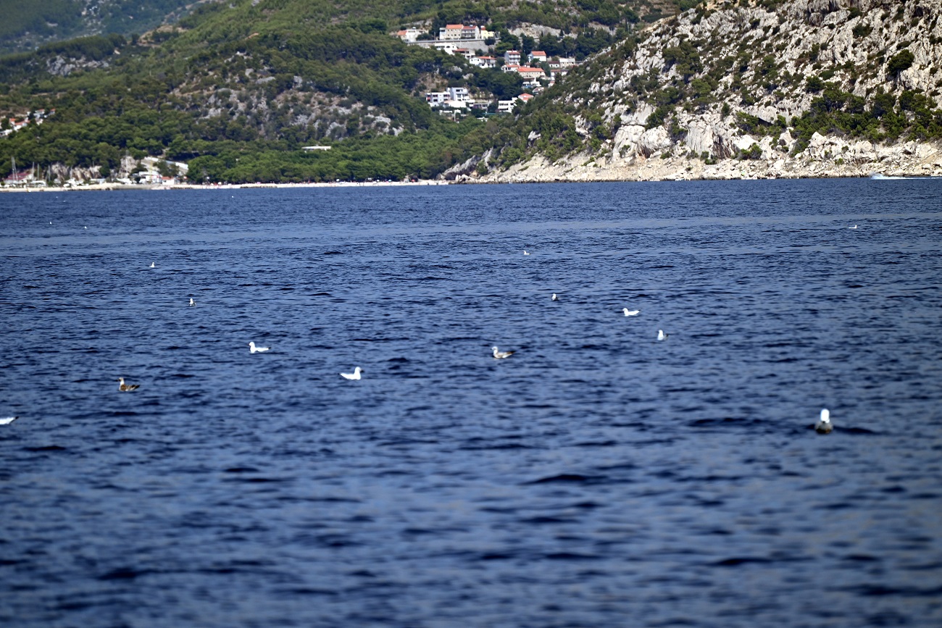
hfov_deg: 7.6
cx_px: 471
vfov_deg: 5.1
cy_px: 314
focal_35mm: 270
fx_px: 7065
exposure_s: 1/1000
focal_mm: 270
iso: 160
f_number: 5.6
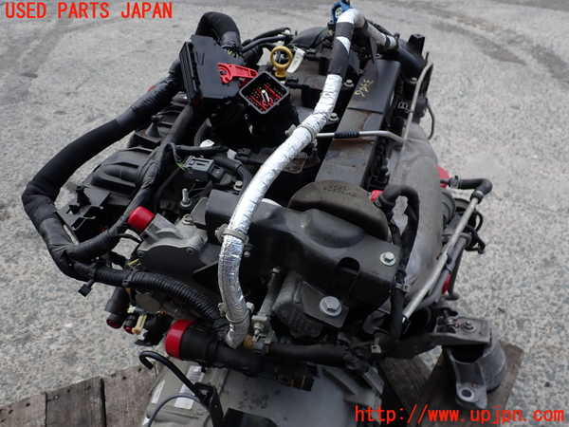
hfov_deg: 60.0
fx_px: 493
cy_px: 214
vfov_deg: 46.8
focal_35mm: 30
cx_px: 284
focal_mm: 5.4
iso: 100
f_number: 3.2
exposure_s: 1/400
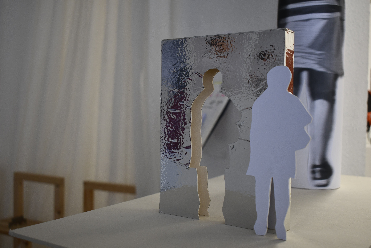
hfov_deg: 46.4
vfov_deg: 31.9
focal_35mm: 42
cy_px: 124
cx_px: 186
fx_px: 433
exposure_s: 1/100
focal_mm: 28
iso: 640
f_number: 5
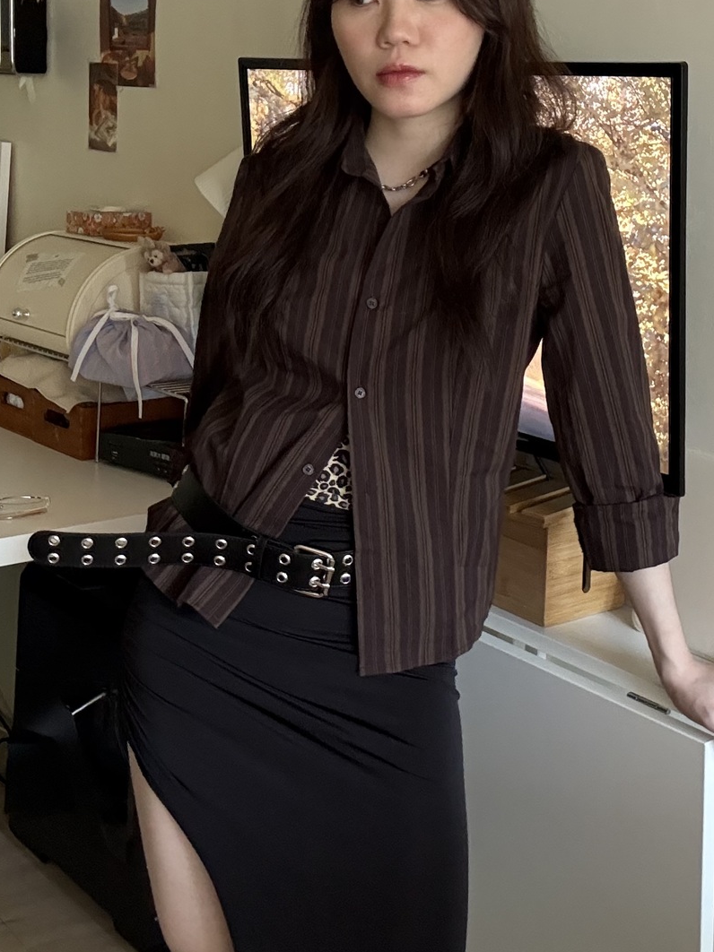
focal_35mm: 52
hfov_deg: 28.0
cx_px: 352
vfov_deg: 36.5
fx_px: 1431
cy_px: 327
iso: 320
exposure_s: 1/43
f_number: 1.9
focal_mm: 2.69
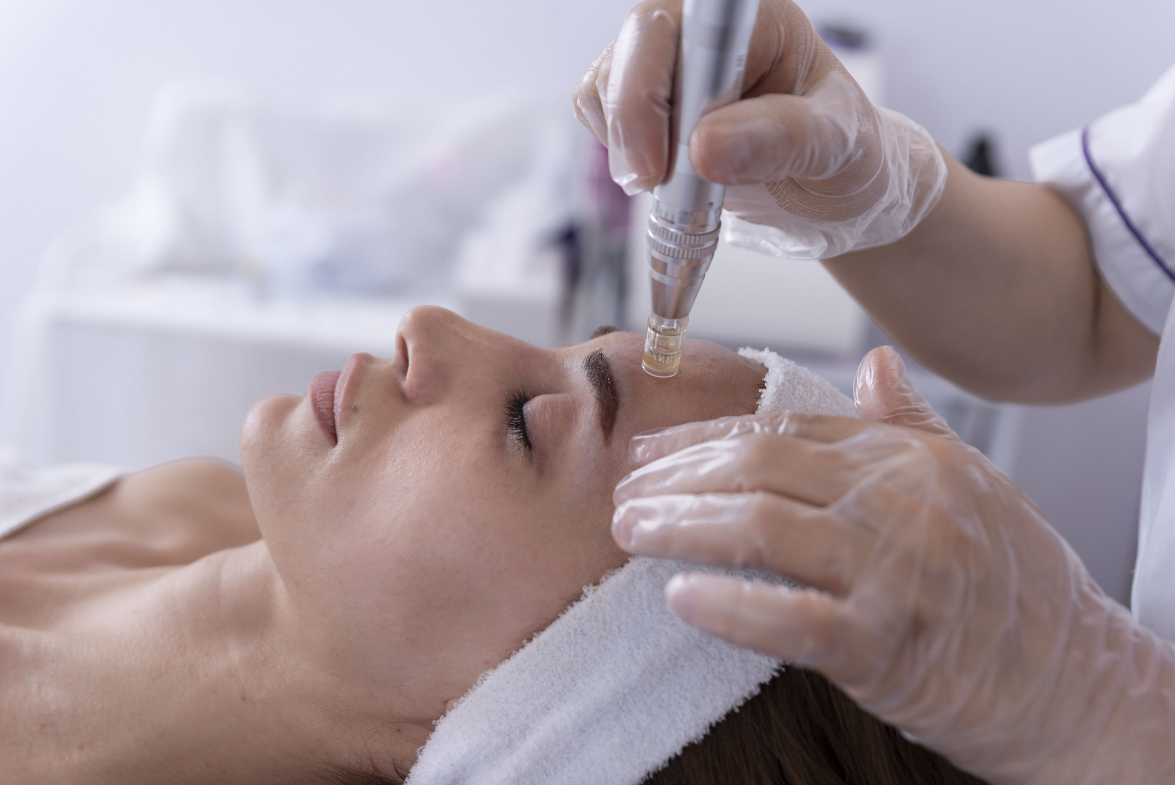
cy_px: 392
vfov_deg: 26.0
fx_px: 1698
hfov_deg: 38.2
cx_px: 588
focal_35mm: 52
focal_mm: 52
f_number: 3.5
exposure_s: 1/125
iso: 100
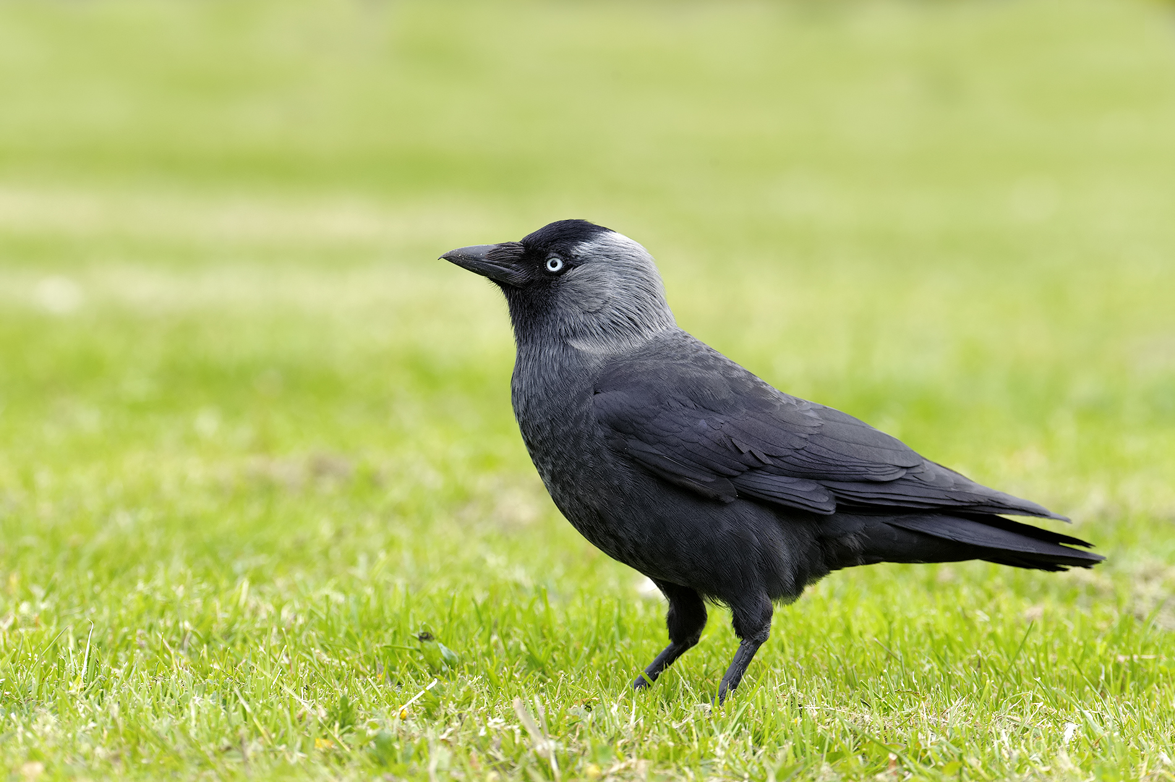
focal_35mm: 300
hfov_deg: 6.9
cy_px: 391
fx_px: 9787
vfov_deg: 4.6
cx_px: 588
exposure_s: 1/320
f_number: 9
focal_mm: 300
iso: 1250
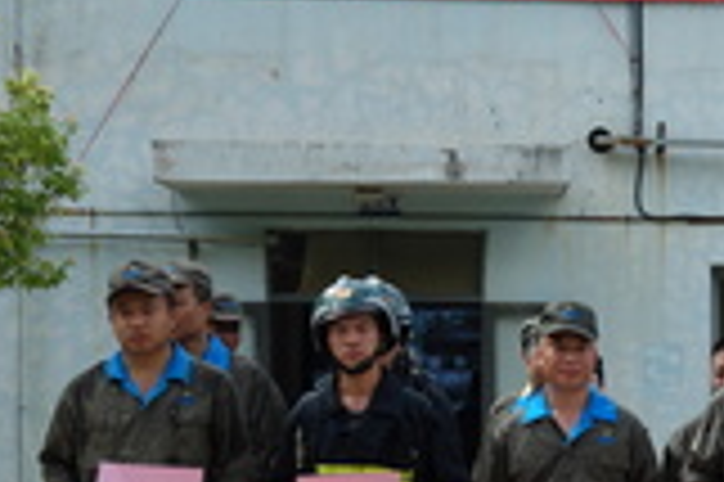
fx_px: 1748
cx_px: 733
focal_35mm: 87
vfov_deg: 15.6
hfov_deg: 22.5
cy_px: 367
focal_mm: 10.4
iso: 125
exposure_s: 1/200
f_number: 5.6
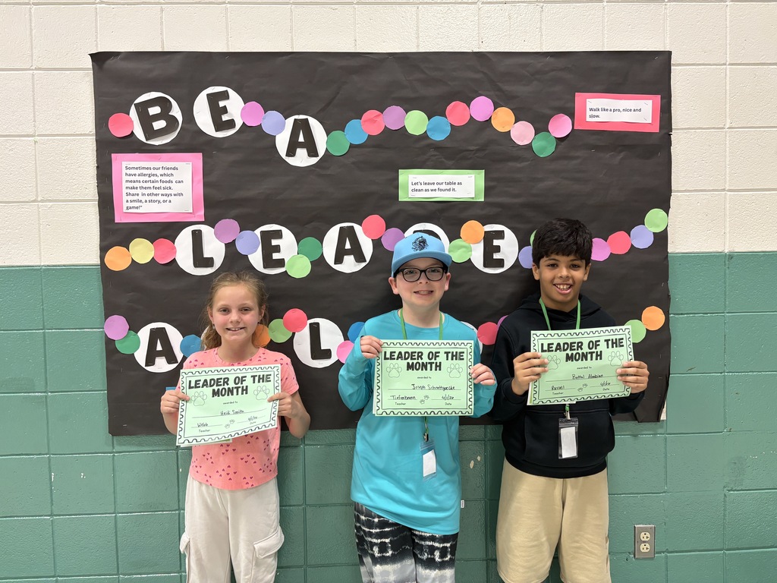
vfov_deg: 53.1
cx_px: 388
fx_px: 584
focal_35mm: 26
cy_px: 292
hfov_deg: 67.3
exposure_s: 1/60
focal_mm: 5.96
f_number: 1.6
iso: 125
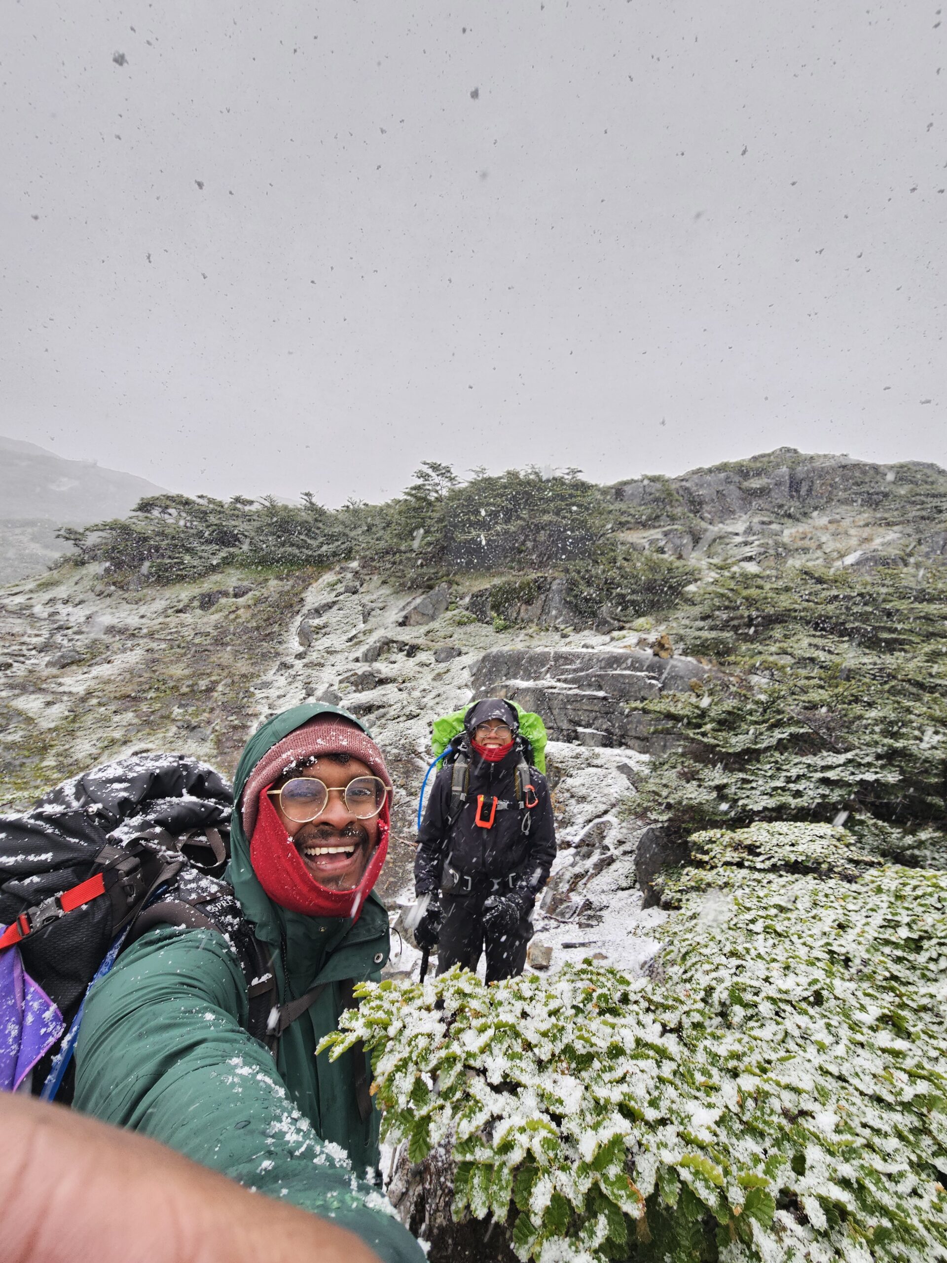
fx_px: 474
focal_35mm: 13
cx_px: 474
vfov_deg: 106.2
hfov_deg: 89.9
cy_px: 632
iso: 50
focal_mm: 2.2
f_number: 2.2
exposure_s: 1/164
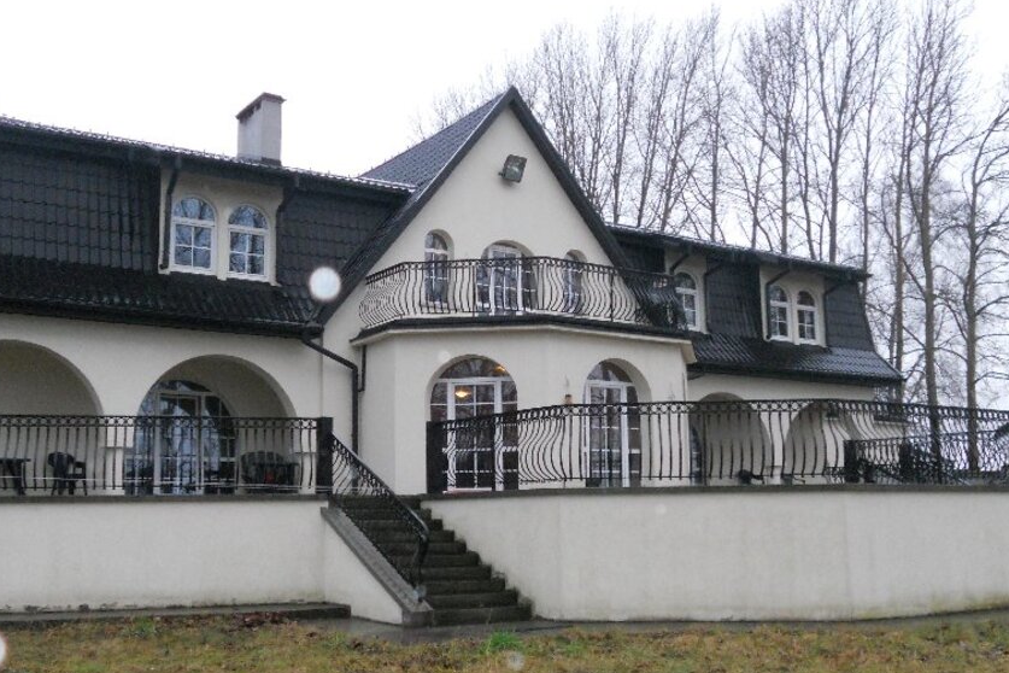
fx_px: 1177
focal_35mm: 42
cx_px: 486
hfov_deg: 46.4
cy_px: 388
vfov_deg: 31.8
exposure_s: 1/30
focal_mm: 6.9
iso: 500
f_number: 3.9
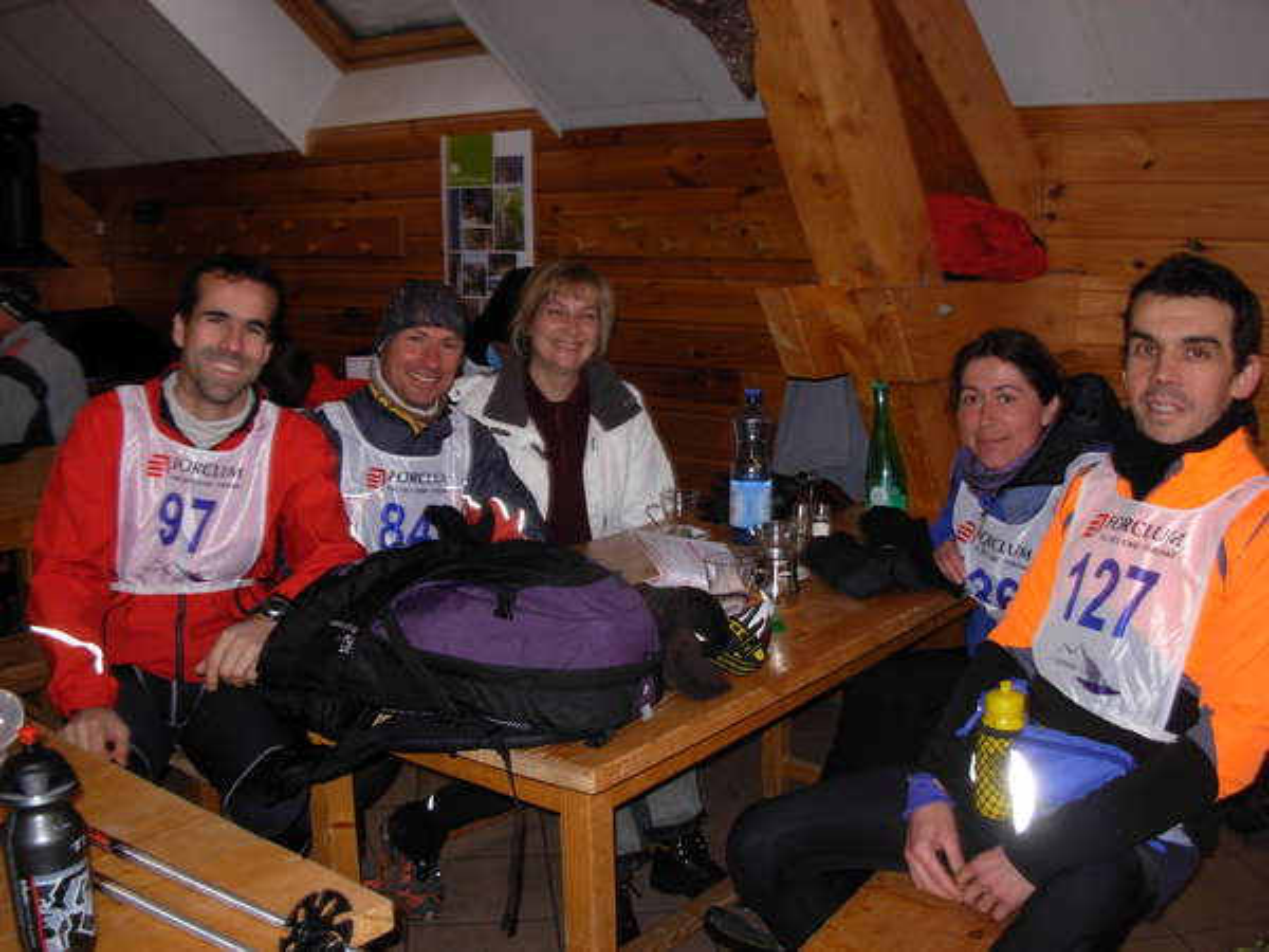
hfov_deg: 49.0
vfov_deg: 37.7
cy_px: 476
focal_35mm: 38
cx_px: 634
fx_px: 1393
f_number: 2.9
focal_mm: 6.3
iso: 115
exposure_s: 1/32.9
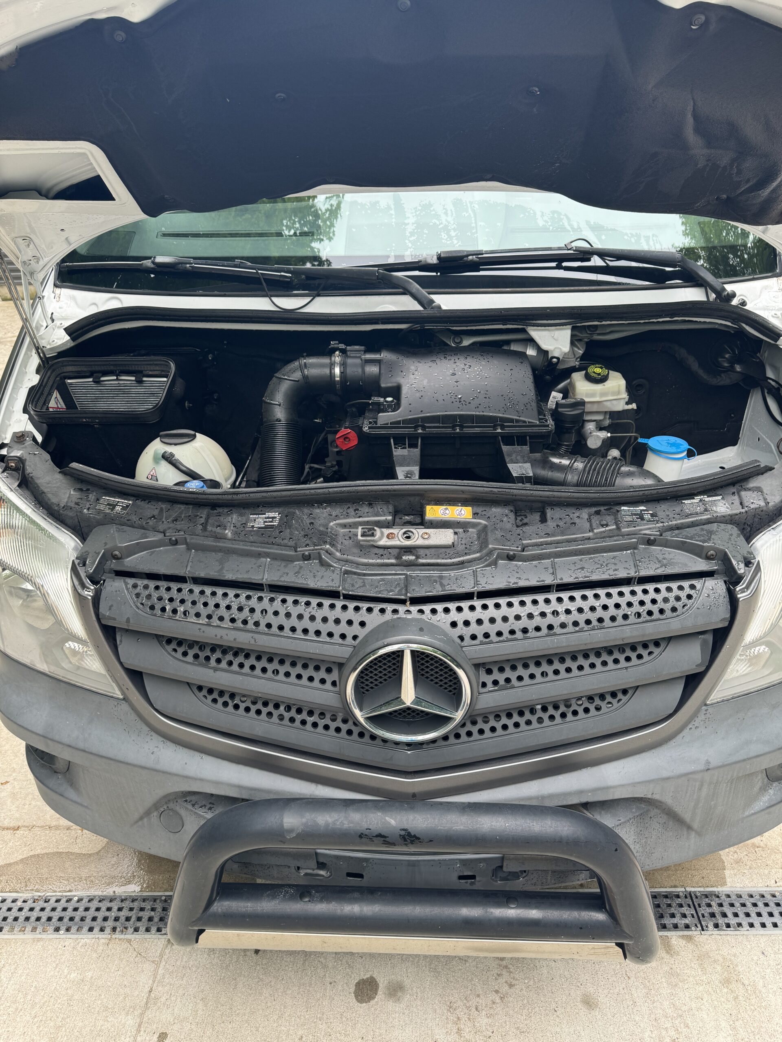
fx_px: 723
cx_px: 391
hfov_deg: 56.8
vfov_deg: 71.6
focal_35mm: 24
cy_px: 521
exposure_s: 1/121
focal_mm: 6.76
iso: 64
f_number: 1.78
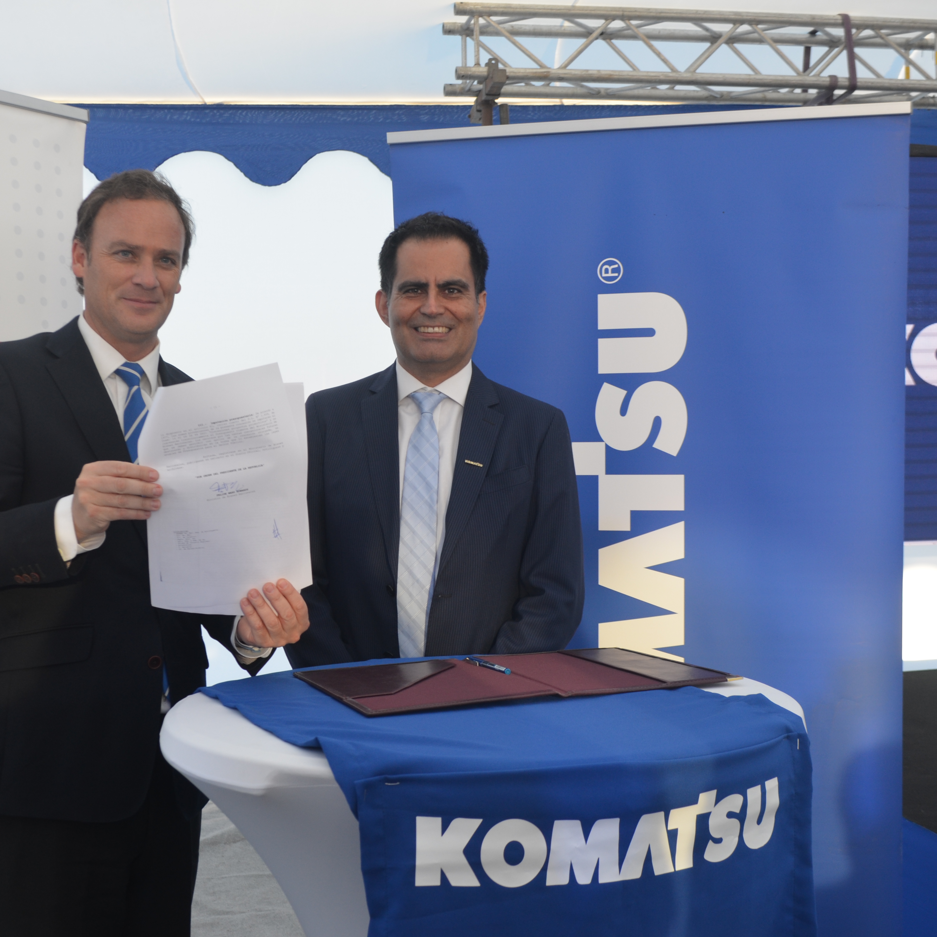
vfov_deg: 36.1
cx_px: 382
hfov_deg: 35.9
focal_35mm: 47
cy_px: 476
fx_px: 1439
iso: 280
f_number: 5.6
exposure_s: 1/125
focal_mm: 24
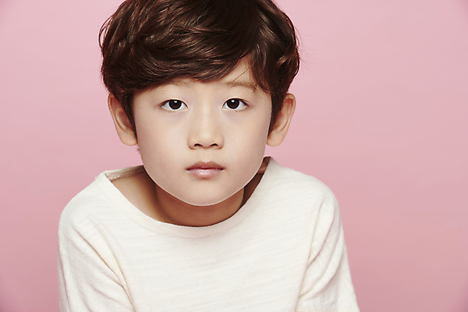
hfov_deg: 17.1
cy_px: 156
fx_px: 1560
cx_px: 234
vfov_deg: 11.4
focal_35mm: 120
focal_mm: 120
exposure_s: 1/125
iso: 100
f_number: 9
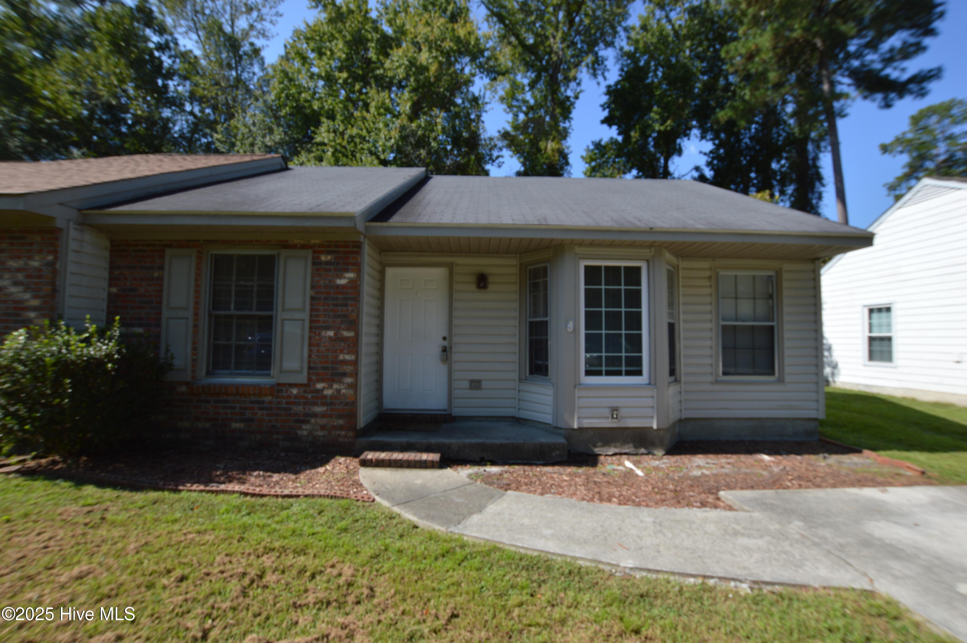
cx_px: 484
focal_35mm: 15
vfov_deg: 77.2
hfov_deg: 100.4
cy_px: 322
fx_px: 403
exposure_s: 1/250
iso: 100
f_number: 7.1
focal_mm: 10
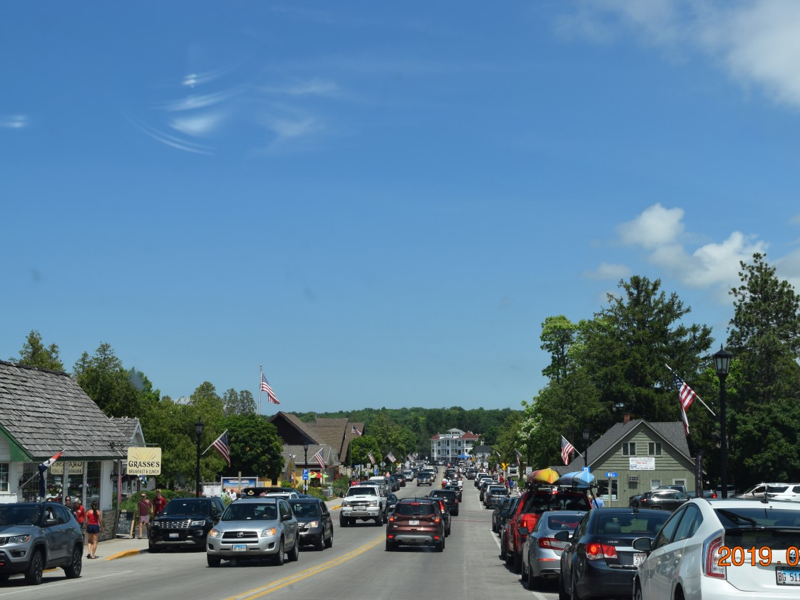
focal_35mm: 55
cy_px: 287
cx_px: 467
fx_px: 1271
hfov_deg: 34.8
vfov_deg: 26.6
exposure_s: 1/400
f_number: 10
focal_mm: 32
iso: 200
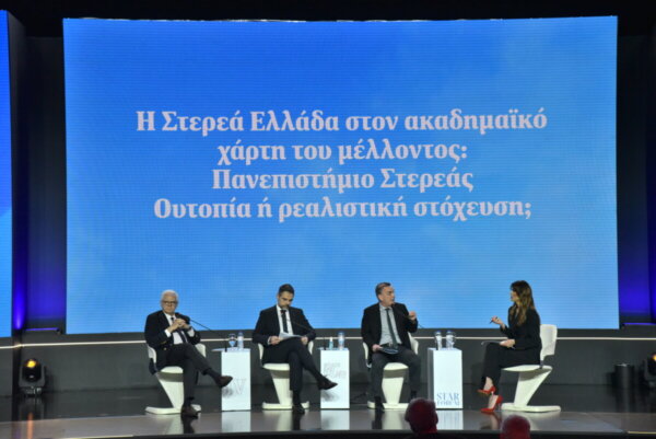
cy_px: 220
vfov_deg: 16.7
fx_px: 1495
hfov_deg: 24.7
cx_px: 328
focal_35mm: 82
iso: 4000
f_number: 6.3
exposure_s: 1/640
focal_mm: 82
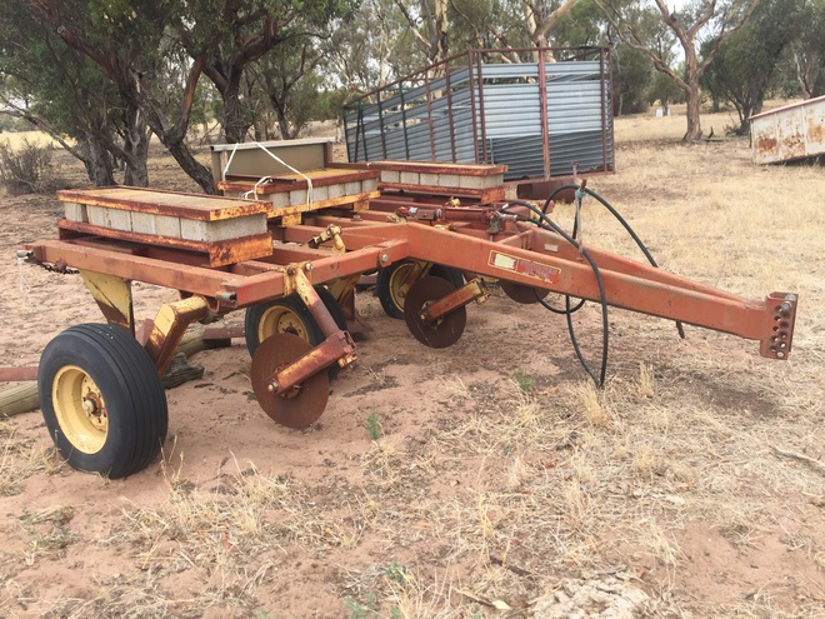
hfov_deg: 61.7
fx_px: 691
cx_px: 412
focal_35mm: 29
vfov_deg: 48.2
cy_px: 310
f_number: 2.2
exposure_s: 1/557
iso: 32
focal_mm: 4.15
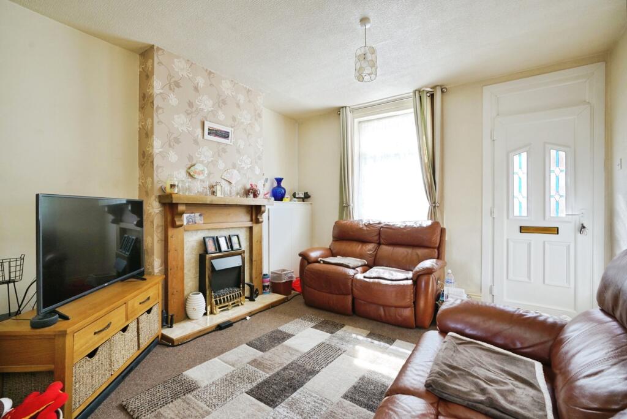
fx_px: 279
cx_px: 314
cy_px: 210
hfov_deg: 96.7
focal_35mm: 16
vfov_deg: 73.8
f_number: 7.1
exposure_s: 1/100
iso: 1250
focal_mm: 16
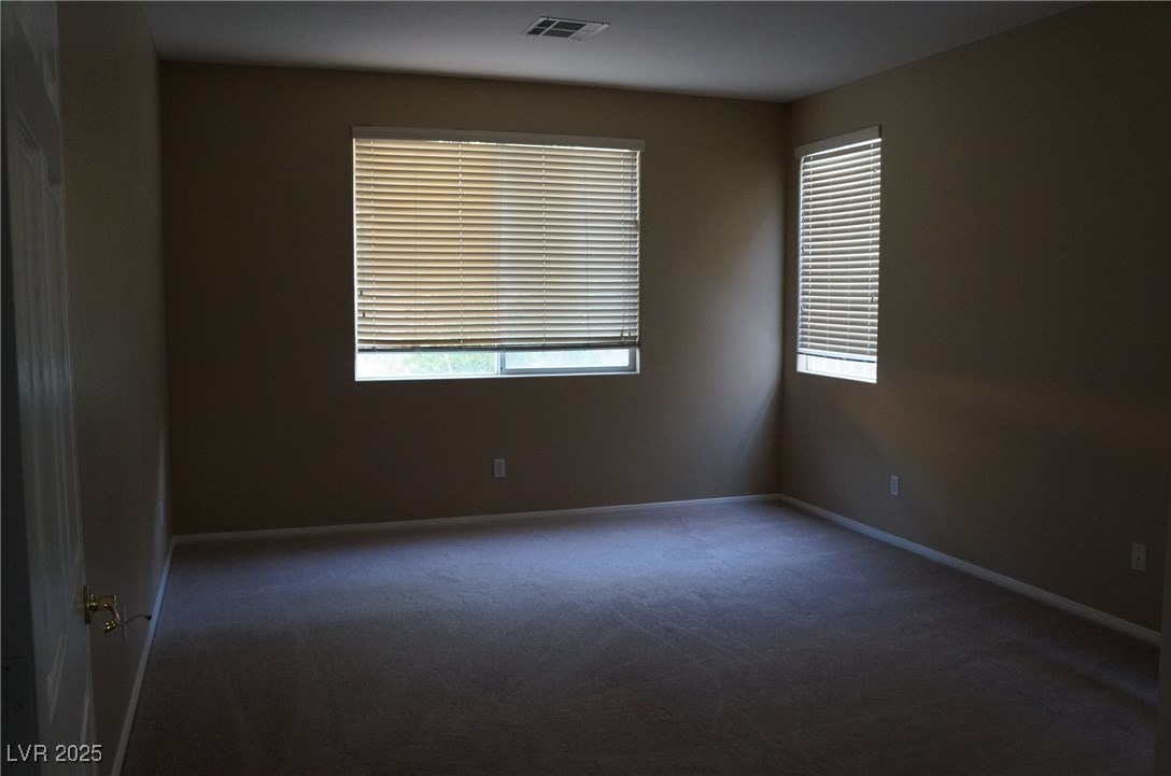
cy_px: 388
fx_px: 974
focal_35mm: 30
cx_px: 586
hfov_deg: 62.0
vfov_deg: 43.4
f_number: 4
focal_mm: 20
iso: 1250
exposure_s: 1/60
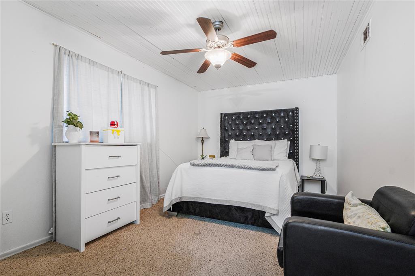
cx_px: 208
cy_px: 138
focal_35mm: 17
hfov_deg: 93.3
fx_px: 196
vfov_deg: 70.4
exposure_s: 1/125
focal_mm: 17
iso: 1250
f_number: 5
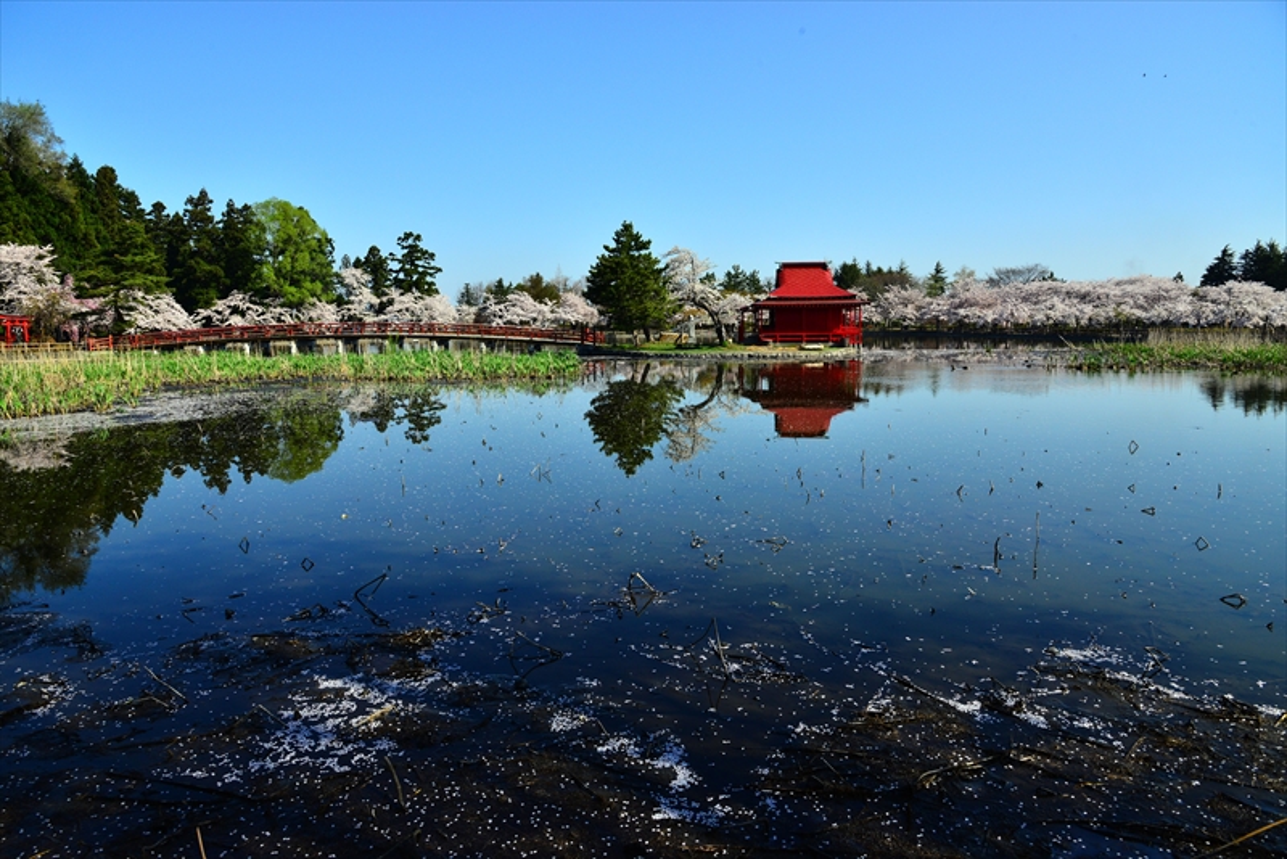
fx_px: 858
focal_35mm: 24
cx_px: 644
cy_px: 430
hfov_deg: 73.7
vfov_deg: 53.2
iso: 400
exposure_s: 1/500
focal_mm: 24
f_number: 11
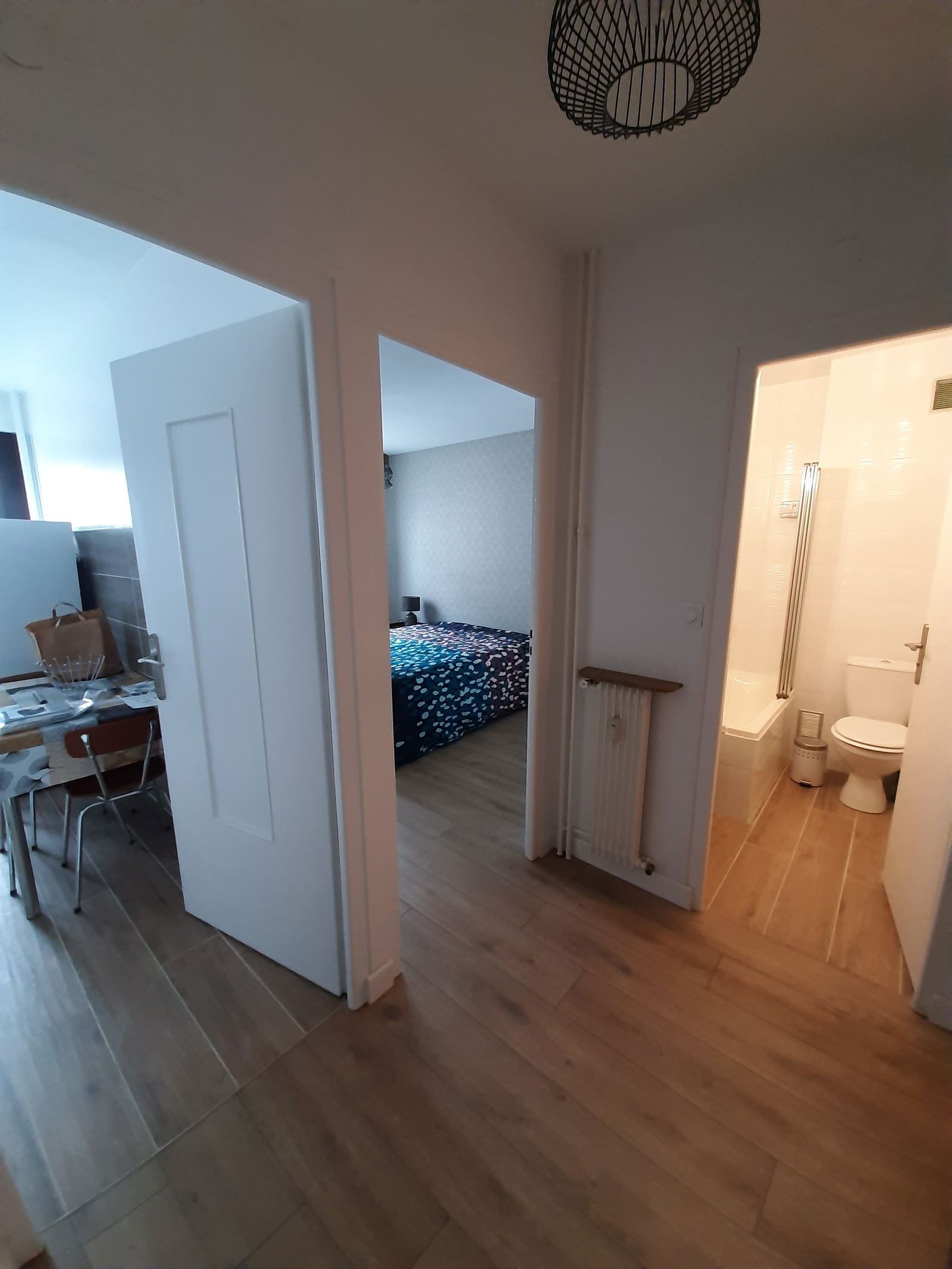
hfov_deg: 89.9
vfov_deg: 106.2
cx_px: 476
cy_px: 634
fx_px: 477
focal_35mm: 13
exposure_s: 1/25
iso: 250
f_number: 2.2
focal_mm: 1.42
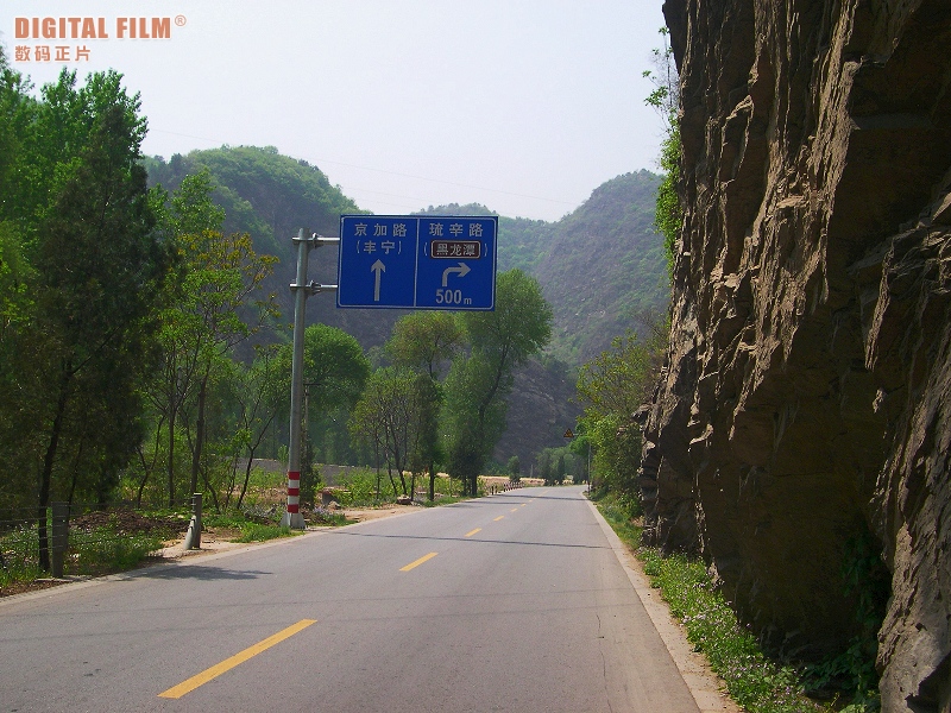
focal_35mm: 38
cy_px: 356
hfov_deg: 49.0
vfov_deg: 37.7
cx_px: 476
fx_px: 1044
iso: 100
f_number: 7.6
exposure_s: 1/178
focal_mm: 8
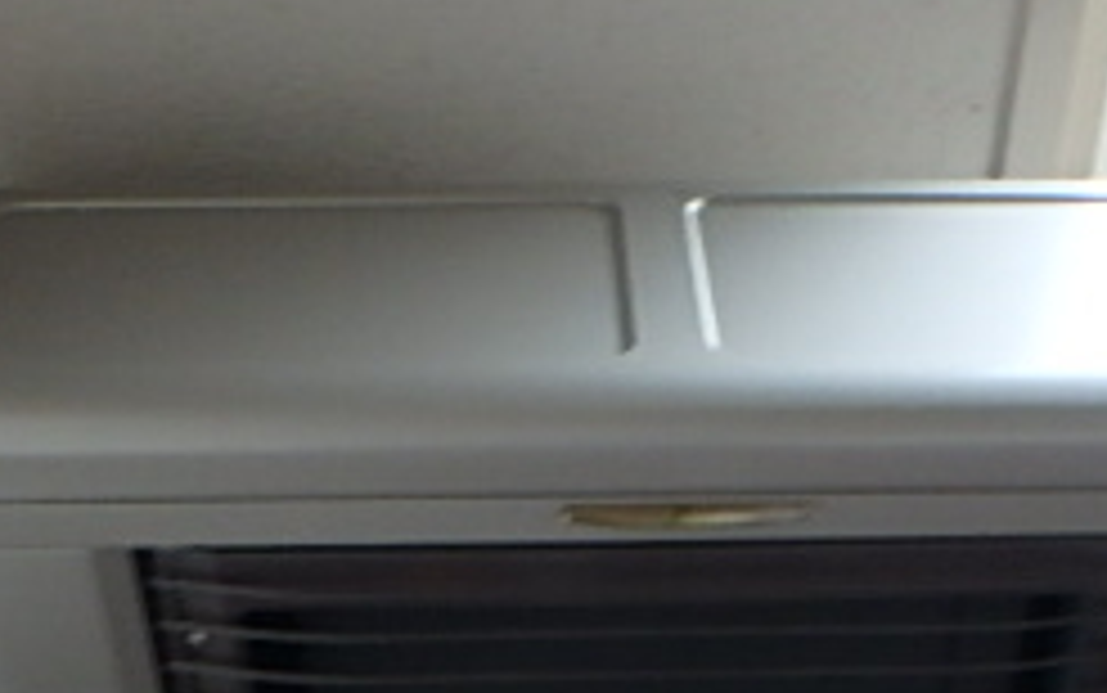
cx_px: 590
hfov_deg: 35.1
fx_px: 1751
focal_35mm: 58
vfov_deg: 20.7
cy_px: 855
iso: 400
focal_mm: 3.7
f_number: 3.5
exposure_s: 1/30
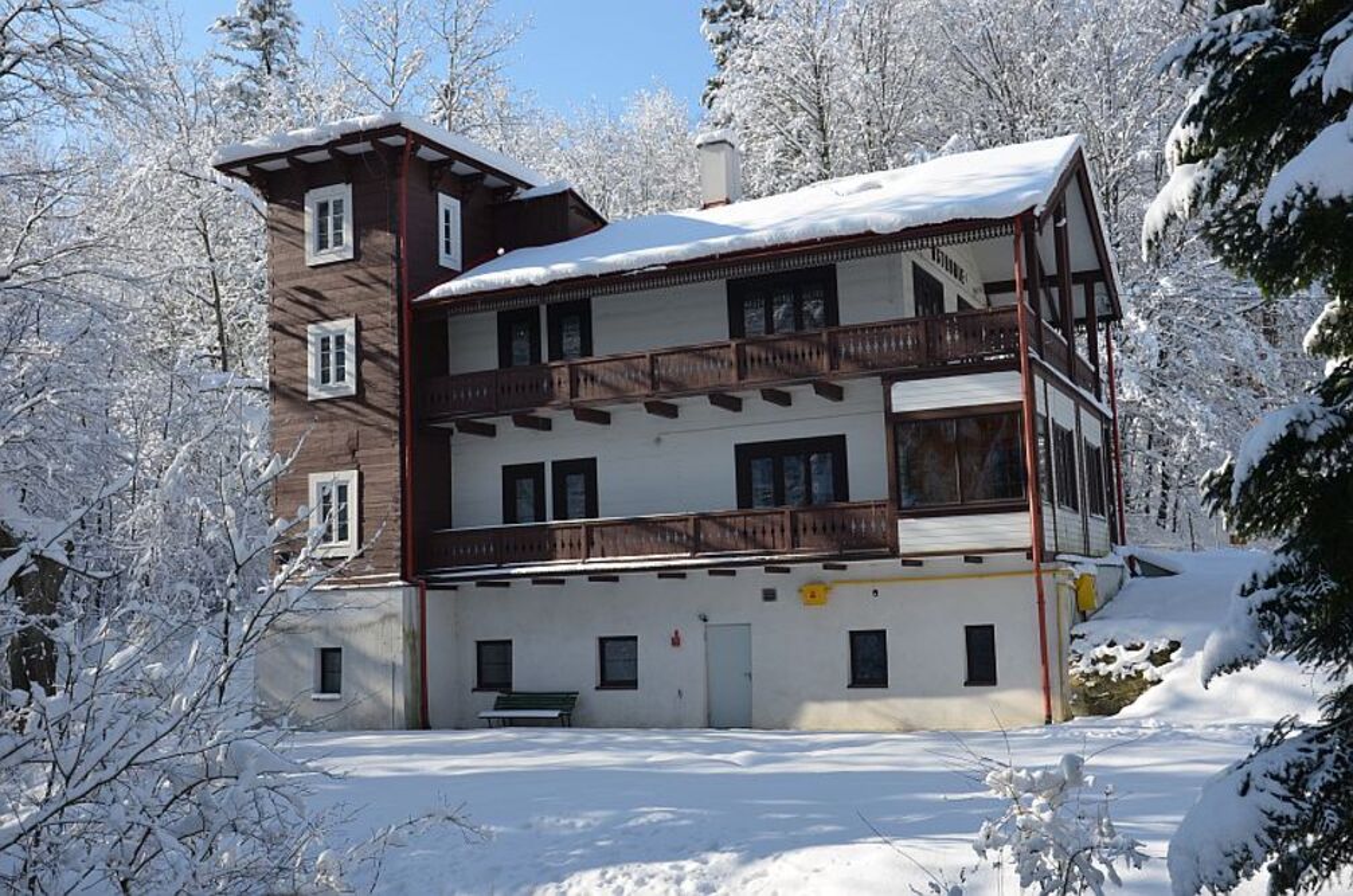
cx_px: 676
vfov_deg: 35.3
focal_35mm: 38
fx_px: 1406
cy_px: 448
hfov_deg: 51.4
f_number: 8
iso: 125
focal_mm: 25
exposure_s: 1/250
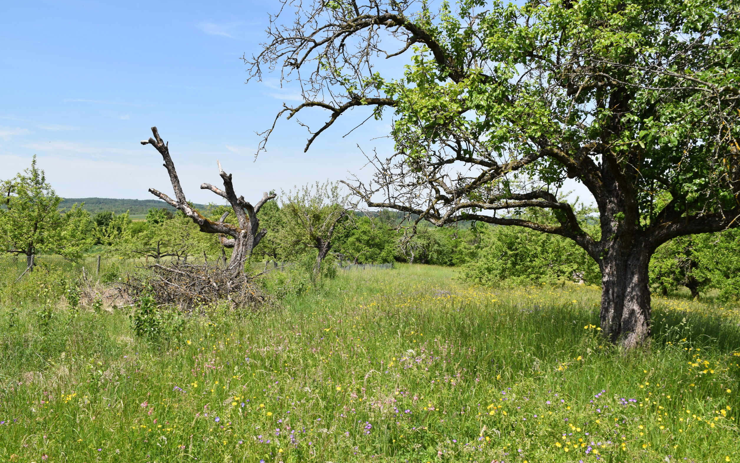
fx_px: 565
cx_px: 372
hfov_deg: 66.5
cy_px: 228
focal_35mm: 28
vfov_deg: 44.5
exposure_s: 1/320
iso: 200
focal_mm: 18
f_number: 9
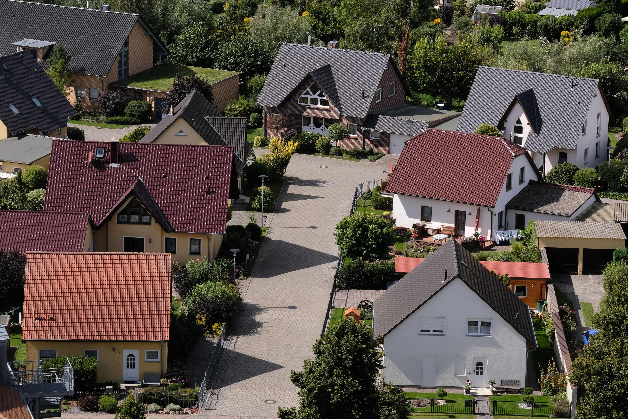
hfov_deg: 14.4
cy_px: 210
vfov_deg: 9.6
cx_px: 314
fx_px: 2494
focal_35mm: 143
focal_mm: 95
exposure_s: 1/240
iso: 200
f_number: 10
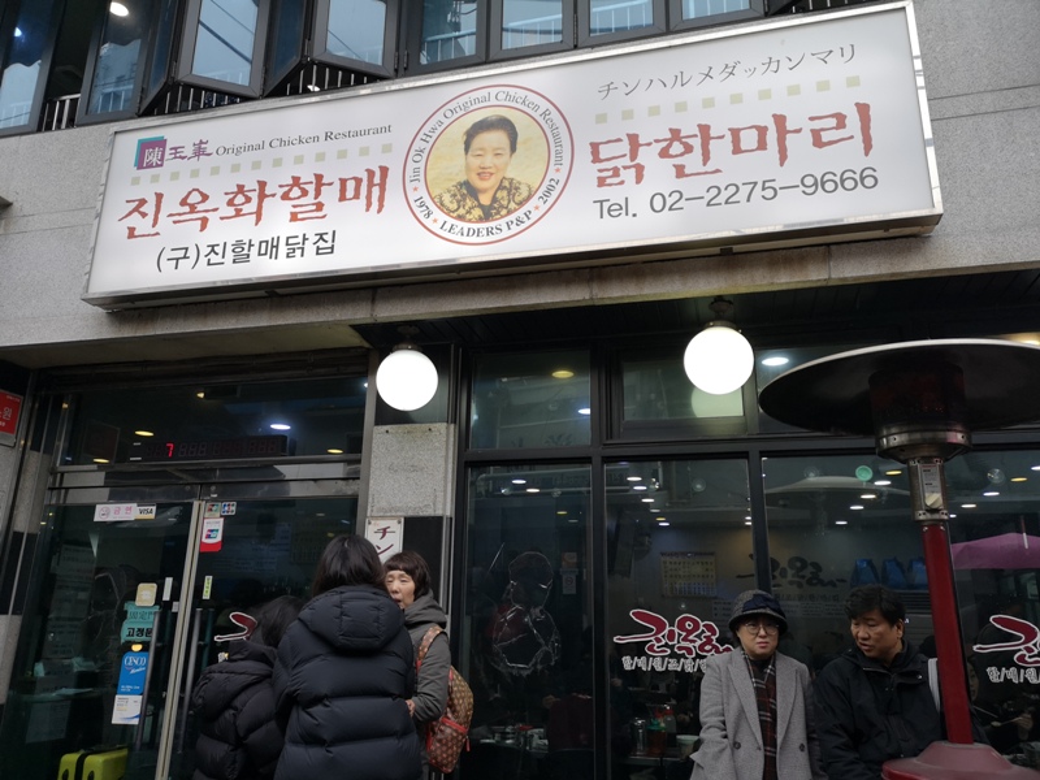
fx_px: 811
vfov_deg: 51.4
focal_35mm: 27
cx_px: 520
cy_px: 390
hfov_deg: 65.3
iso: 50
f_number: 1.8
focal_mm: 3.95
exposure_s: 1/189
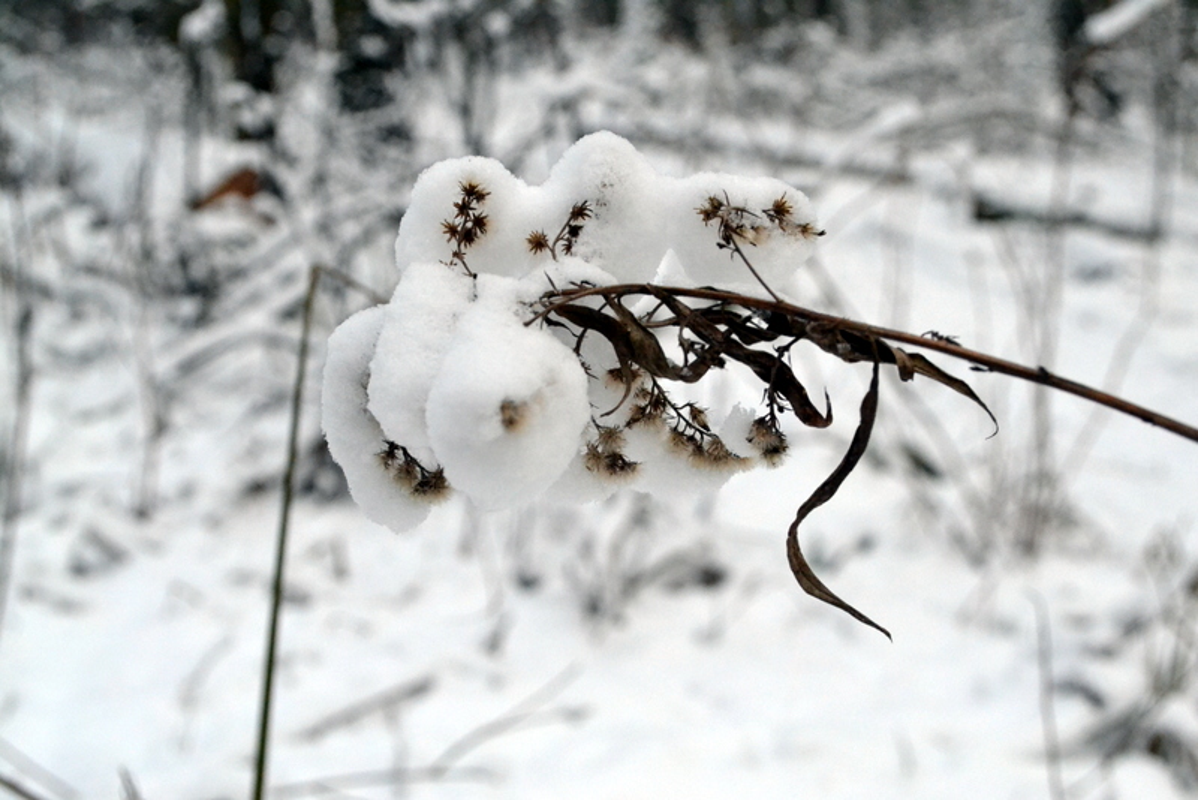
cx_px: 599
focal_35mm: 54
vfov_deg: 25.1
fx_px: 1798
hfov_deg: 36.9
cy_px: 400
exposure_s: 1/400
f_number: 8
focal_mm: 36
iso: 3200
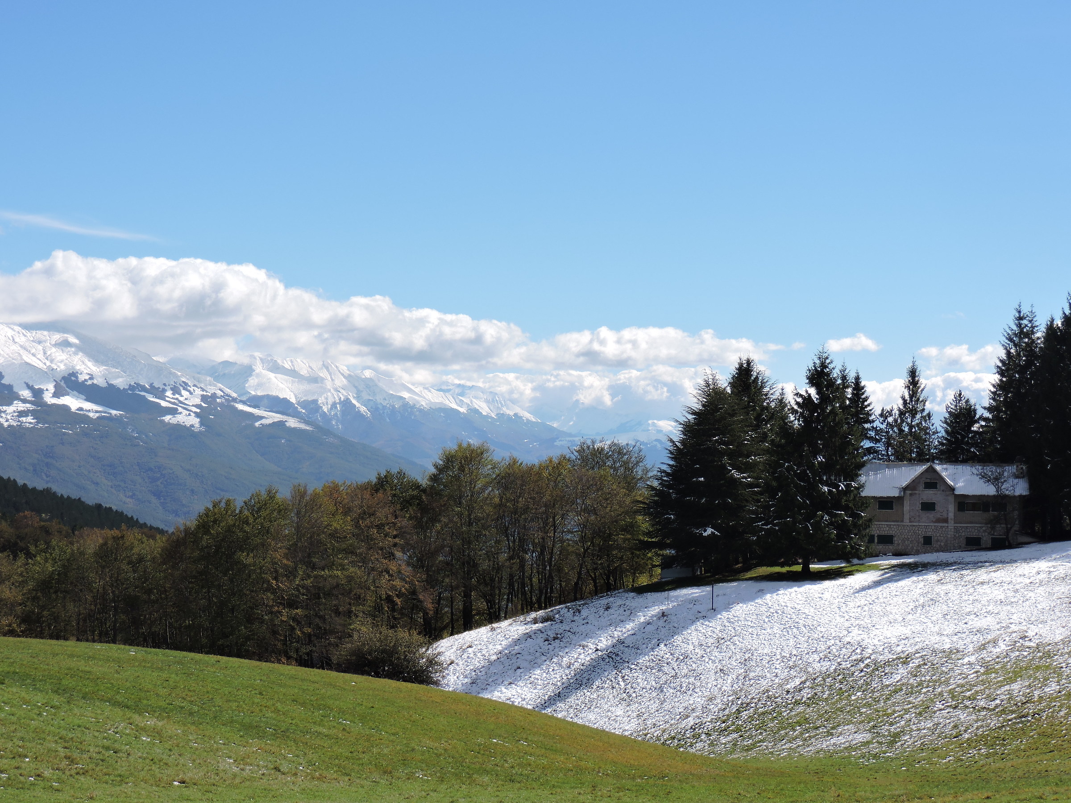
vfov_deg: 21.0
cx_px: 536
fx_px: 2166
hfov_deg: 27.8
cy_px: 402
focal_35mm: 70
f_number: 3.9
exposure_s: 1/1000
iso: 100
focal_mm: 12.5
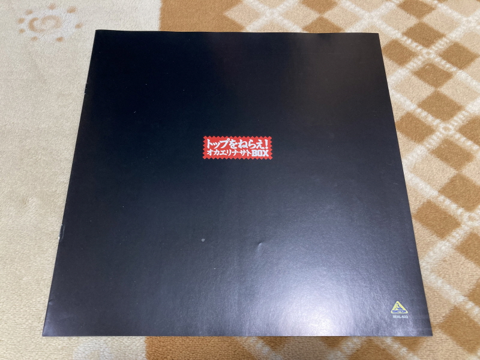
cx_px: 240
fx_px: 388
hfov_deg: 63.4
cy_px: 180
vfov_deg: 49.7
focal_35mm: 28
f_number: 1.8
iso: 200
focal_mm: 3.99
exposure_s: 1/50
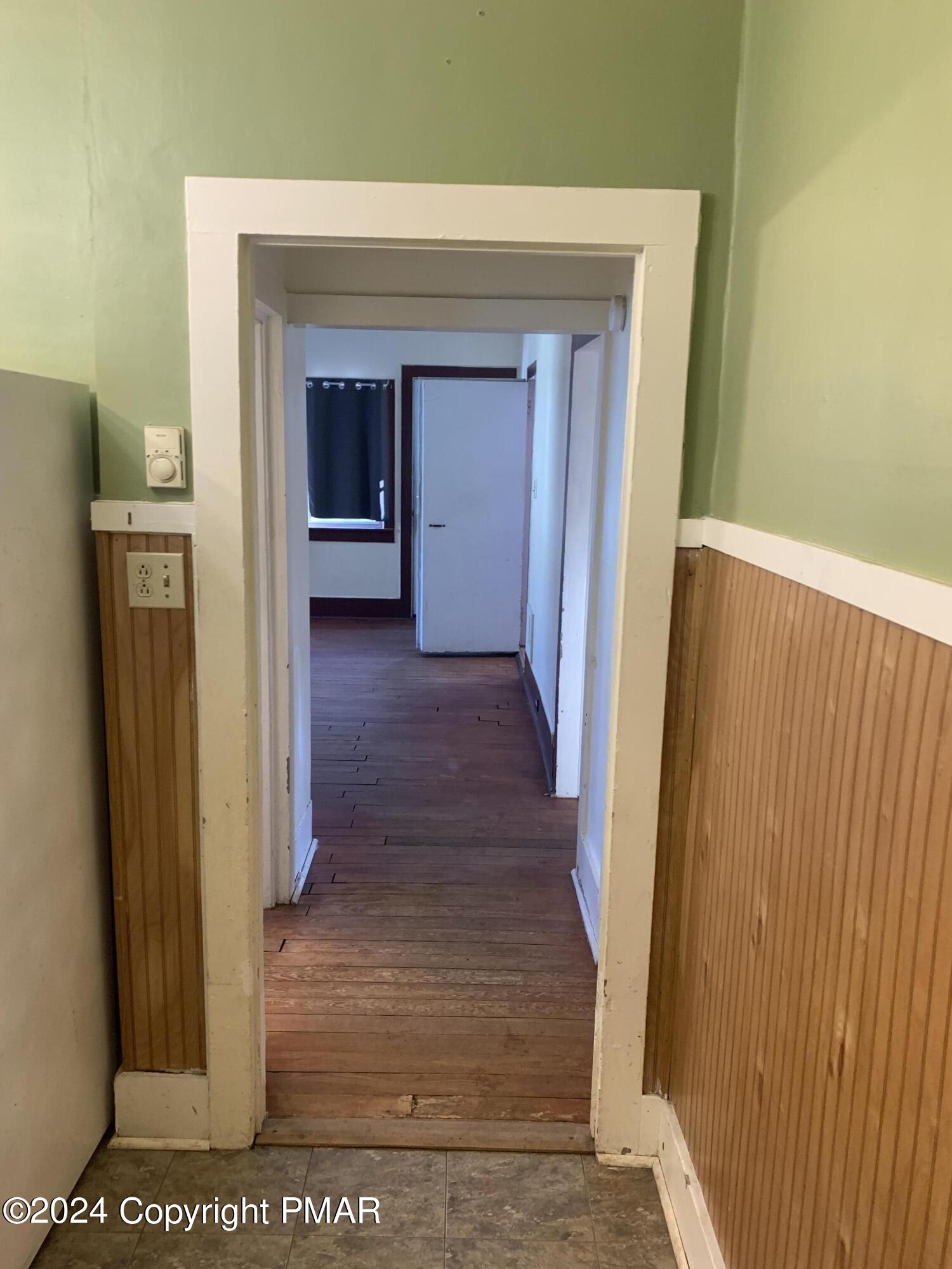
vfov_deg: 67.3
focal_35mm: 26
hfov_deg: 53.1
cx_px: 476
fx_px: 953
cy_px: 634
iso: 125
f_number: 1.8
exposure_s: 1/60
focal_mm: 4.25
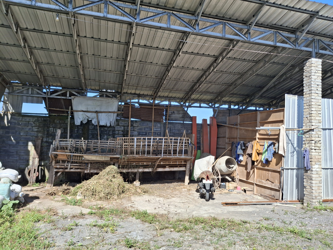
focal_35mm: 25
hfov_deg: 69.4
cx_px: 166
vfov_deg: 54.9
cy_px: 125
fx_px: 240
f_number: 1.8
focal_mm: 4.69
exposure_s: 1/1171
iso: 32
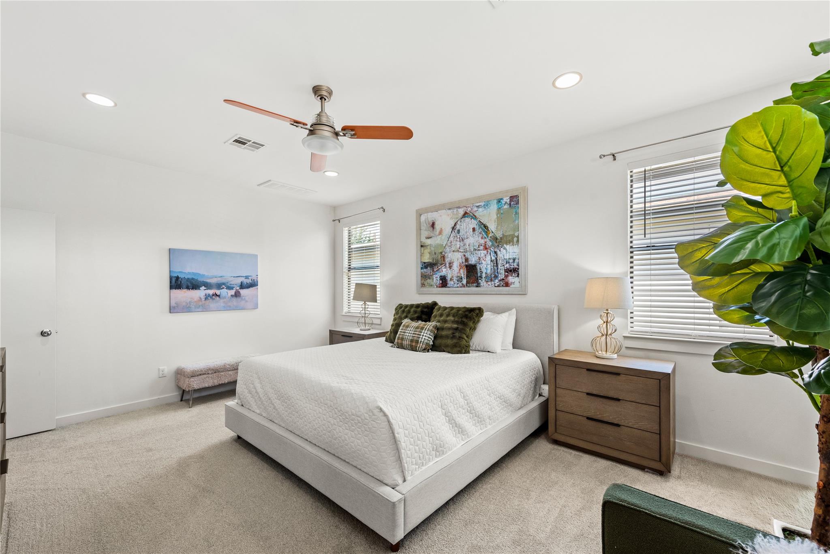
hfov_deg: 104.2
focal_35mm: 14
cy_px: 277
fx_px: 323
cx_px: 415
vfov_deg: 81.2
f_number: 9
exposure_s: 1/6
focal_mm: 14
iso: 400
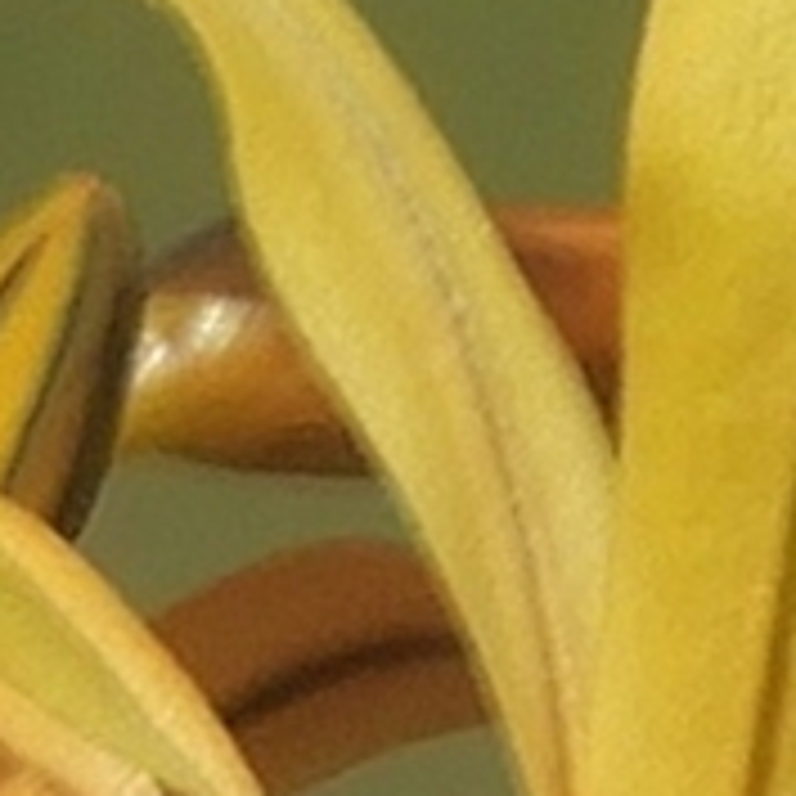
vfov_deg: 0.3
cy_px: 1410
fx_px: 147797
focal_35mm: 5681
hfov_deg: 0.3
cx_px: 1354
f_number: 5.6
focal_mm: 179.2
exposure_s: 1/800
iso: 100
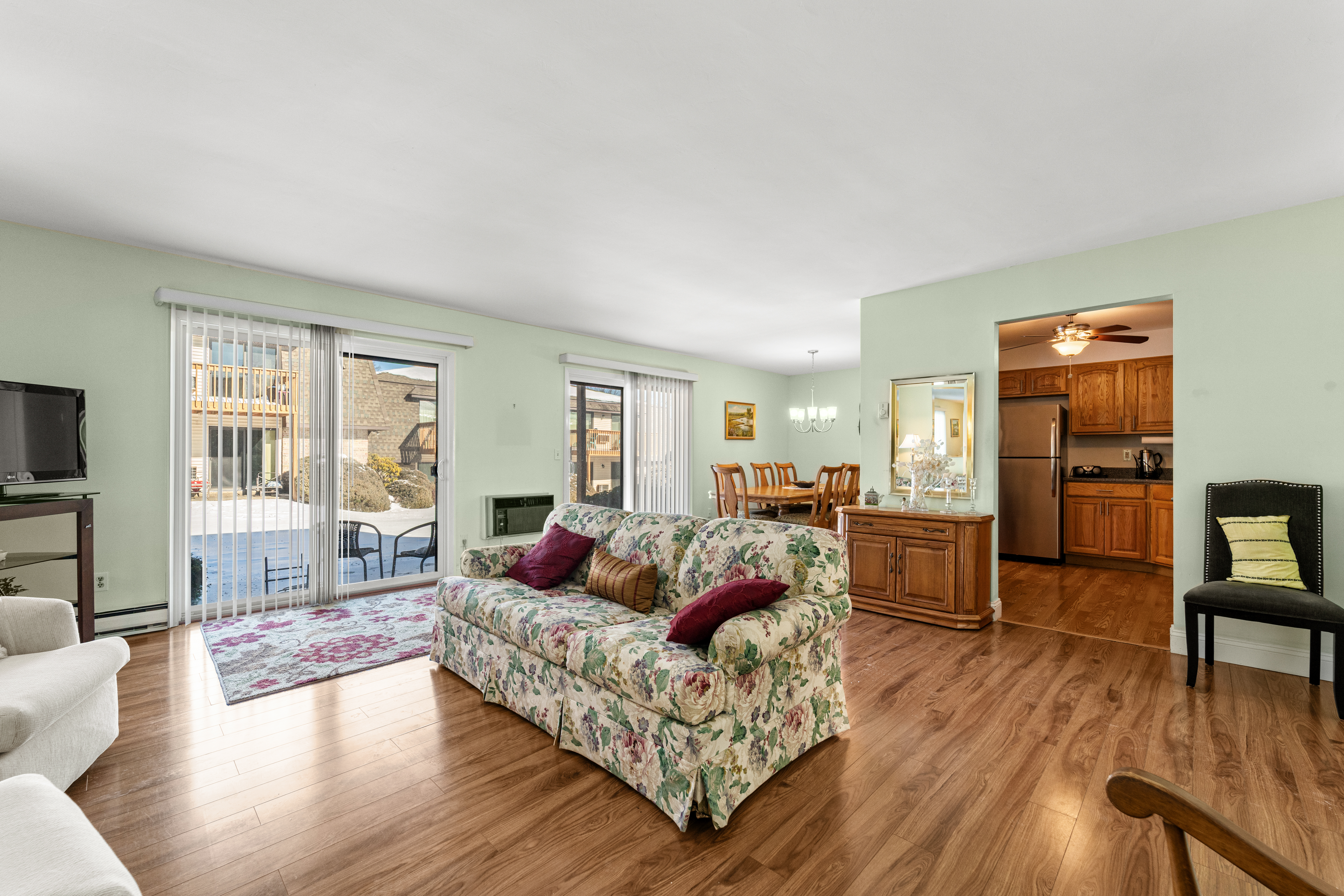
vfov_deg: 81.2
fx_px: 523
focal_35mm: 14
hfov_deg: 104.2
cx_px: 672
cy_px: 448
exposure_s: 1/3
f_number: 9
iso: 320
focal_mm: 14
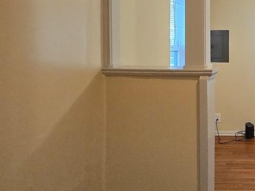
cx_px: 275
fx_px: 361
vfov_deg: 29.1
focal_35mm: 49
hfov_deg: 34.1
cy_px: 42
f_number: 2.2
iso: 250
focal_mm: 1.7
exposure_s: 1/60
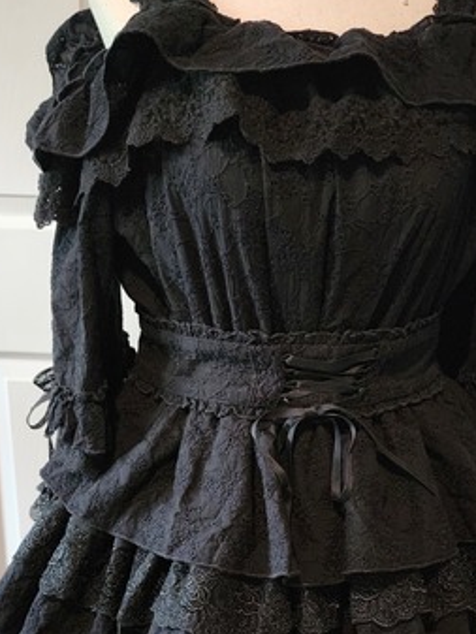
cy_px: 460
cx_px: 262
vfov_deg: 41.9
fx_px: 806
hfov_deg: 32.9
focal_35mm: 44
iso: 1000
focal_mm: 6.4
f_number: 1.8
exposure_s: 1/120
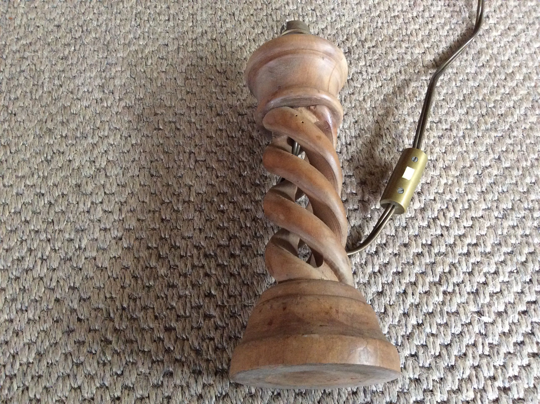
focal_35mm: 32
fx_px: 498
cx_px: 270
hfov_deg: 56.9
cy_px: 202
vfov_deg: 44.1
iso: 250
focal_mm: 3.3
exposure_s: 1/25
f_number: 2.4
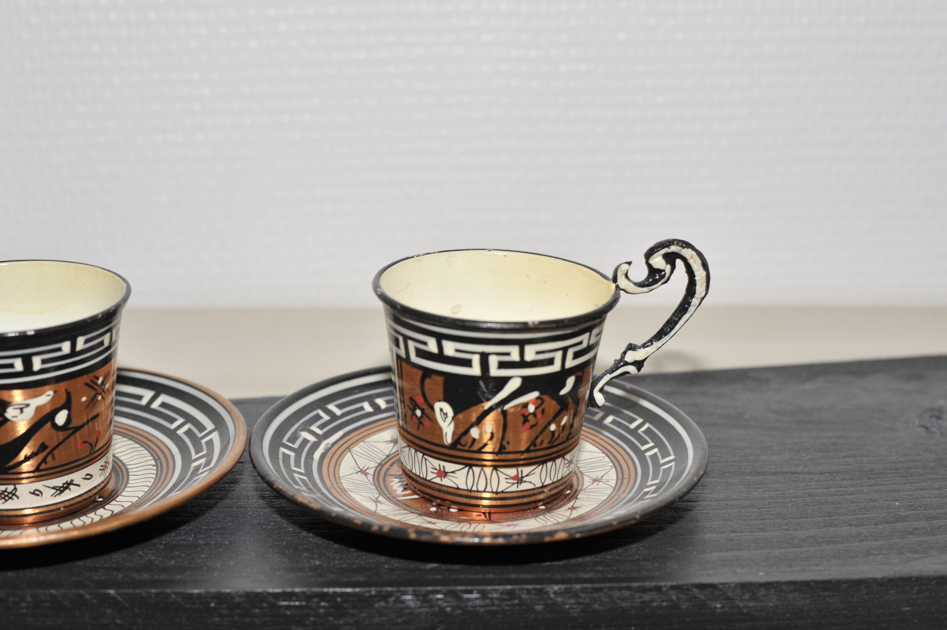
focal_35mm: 50
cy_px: 315
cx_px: 474
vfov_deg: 27.0
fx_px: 1314
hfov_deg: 39.6
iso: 200
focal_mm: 50
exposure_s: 1/60
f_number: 7.1
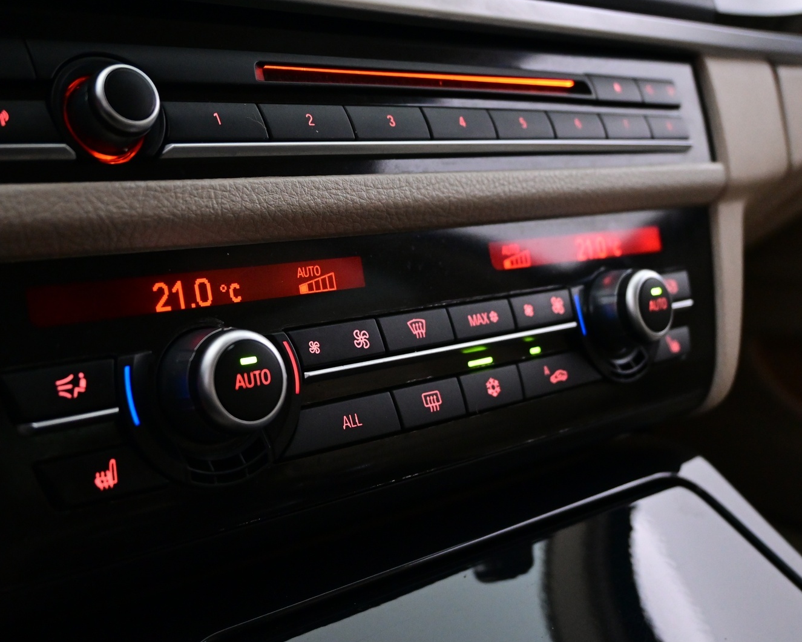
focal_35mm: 40
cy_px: 325
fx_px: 939
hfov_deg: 46.1
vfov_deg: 37.7
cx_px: 350
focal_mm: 23
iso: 3600
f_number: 4.2
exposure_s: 1/40
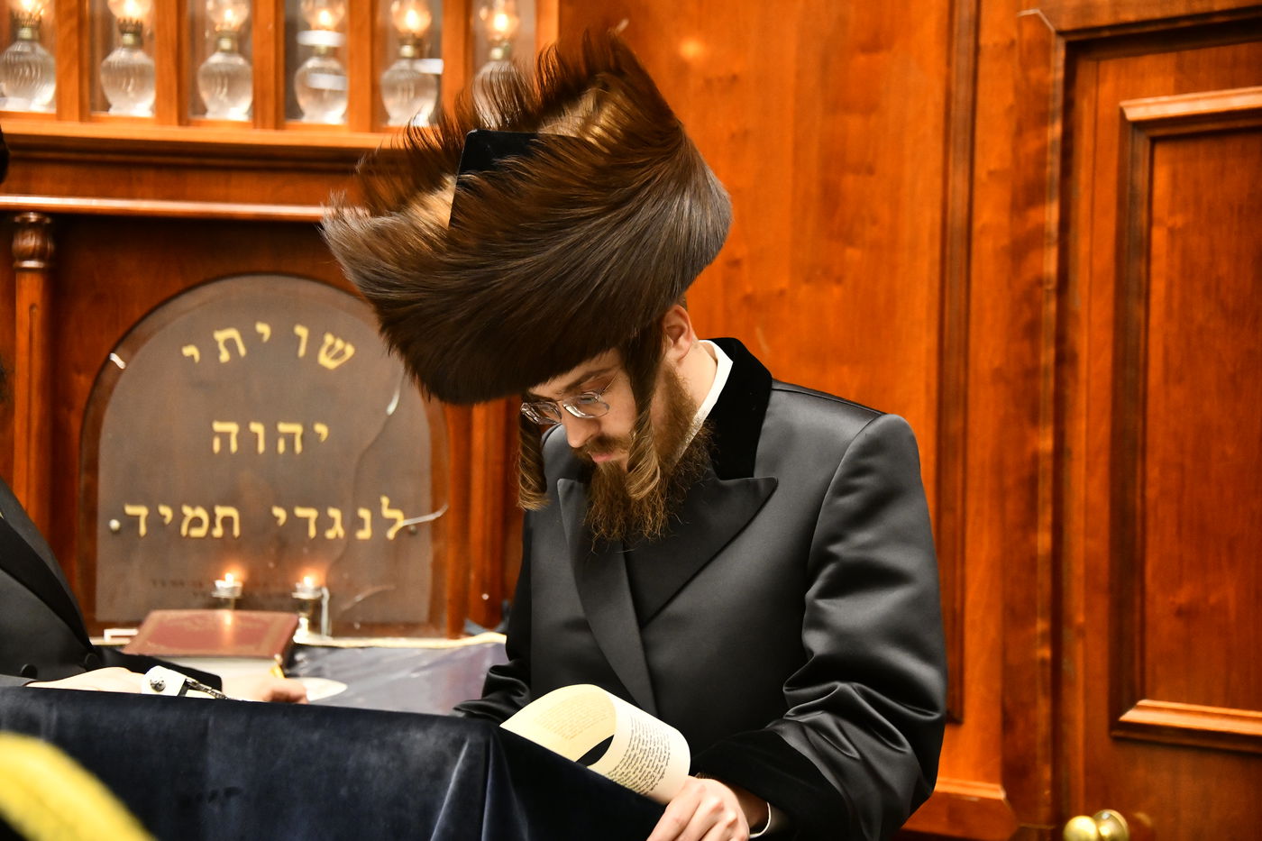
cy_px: 420
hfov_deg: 20.8
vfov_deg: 14.0
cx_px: 631
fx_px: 3435
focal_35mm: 98
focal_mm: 98
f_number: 5.3
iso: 3200
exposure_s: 1/125
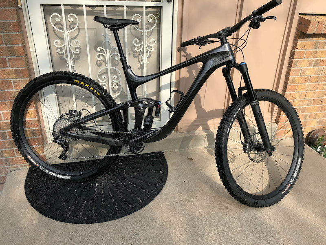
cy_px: 122
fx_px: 264
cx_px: 163
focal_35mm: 28
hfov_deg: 63.4
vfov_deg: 49.7
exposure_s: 1/1171
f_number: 1.8
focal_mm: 4
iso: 20
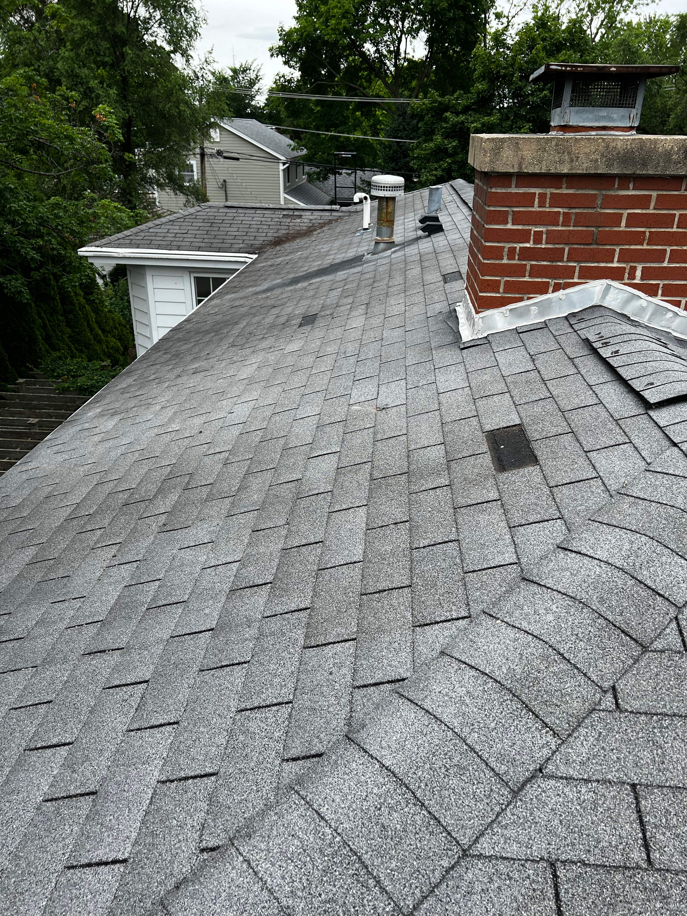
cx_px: 344
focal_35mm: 26
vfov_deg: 67.3
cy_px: 458
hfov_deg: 53.1
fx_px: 688
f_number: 1.5
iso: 50
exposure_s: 1/1183
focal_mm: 5.7
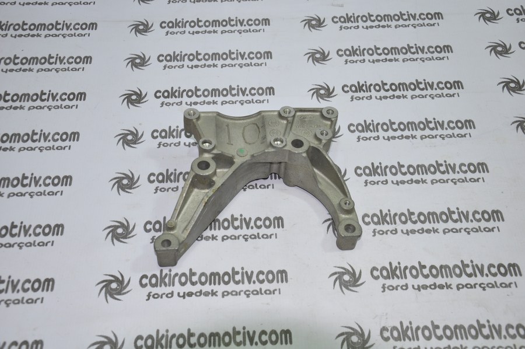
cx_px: 262
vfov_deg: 28.0
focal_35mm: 48
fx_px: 699
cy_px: 174
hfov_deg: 41.2
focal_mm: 32
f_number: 5.6
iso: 200
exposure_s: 1/50
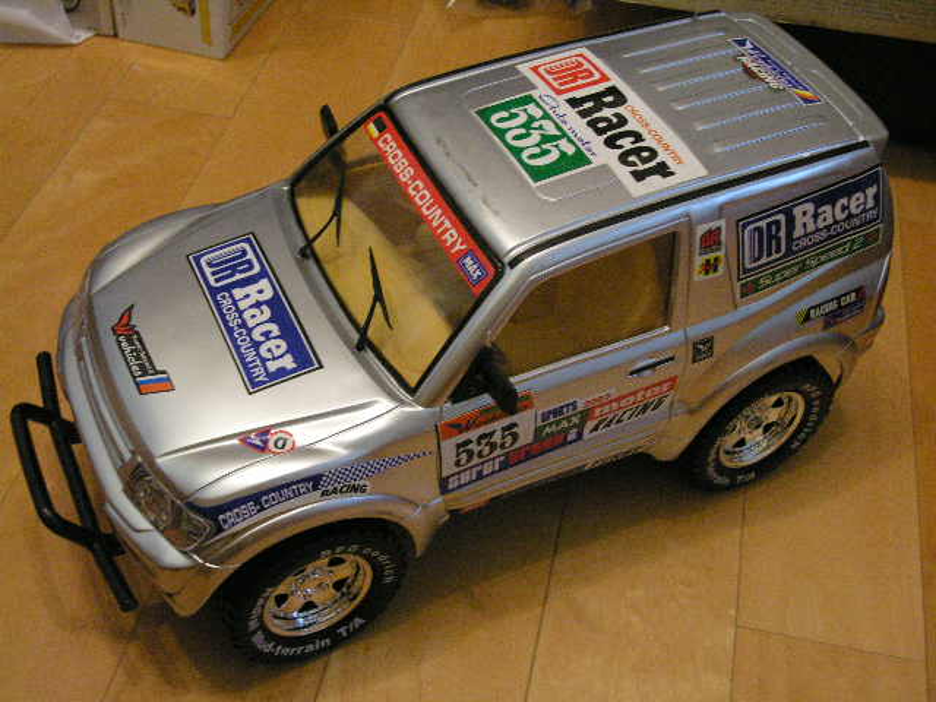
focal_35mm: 45
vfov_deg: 32.2
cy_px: 351
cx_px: 468
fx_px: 1217
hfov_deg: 42.1
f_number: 3.4
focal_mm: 11.5
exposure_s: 1/17.3
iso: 400
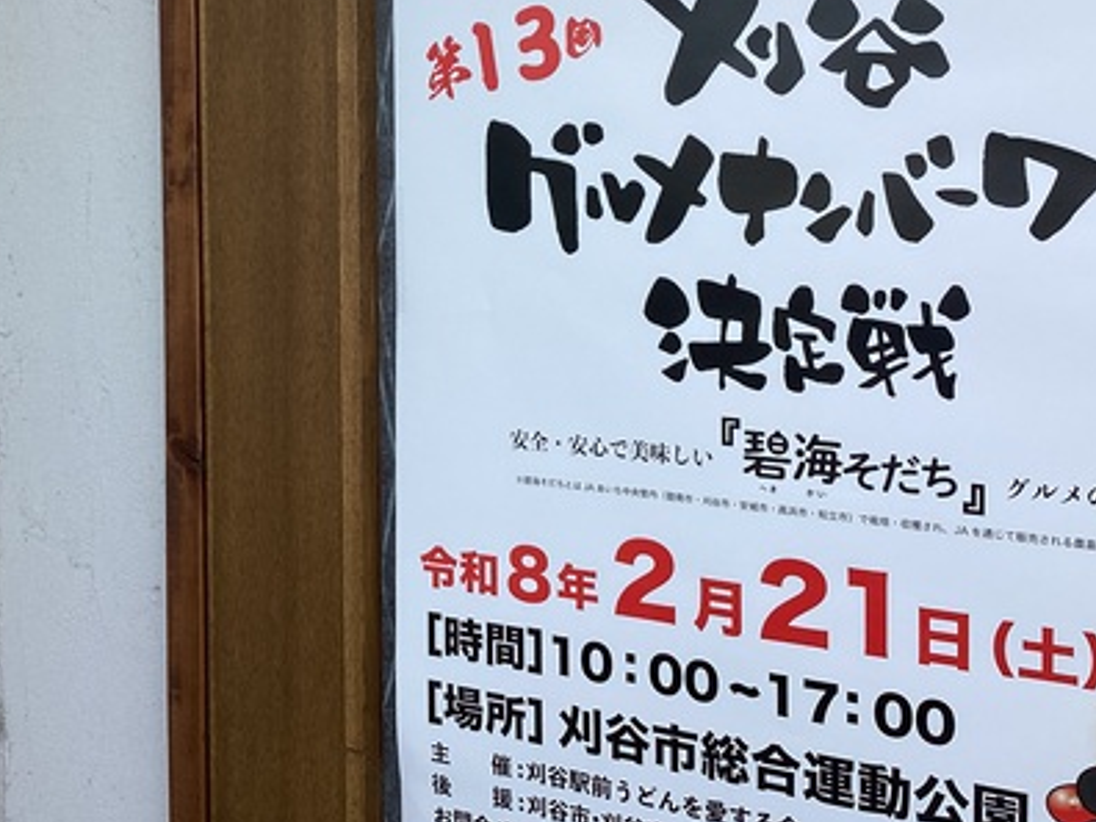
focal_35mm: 47
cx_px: 393
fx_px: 1488
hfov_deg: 40.1
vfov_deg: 30.5
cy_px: 224
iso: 25
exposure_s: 1/348
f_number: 2.4
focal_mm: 3.3
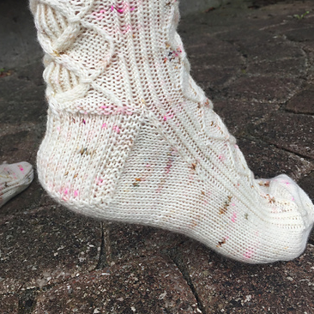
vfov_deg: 47.0
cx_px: 156
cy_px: 130
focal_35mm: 35
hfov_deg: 47.2
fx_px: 359
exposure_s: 1/534
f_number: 2.2
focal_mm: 4.15
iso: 32
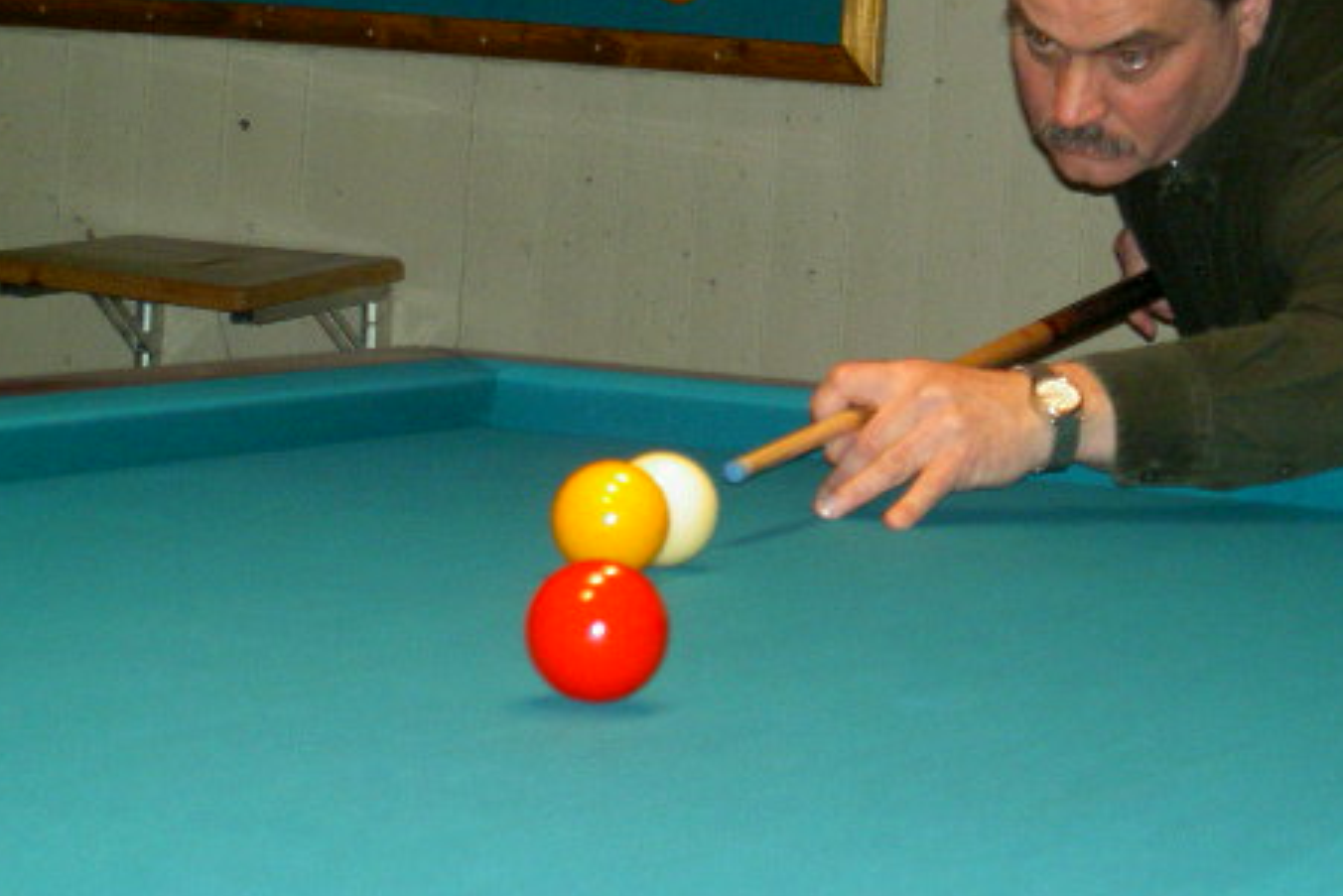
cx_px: 905
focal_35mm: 124
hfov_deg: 16.5
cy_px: 205
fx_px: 4627
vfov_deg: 11.0
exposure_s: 1/78.1
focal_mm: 17.4
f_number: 4.1
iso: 100
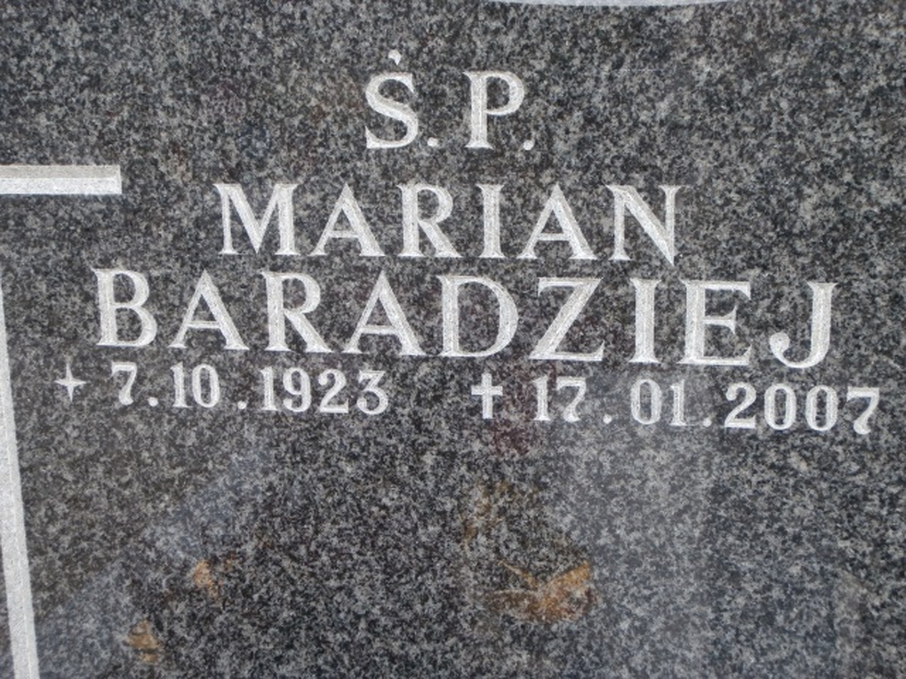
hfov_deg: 33.8
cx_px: 453
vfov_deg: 25.7
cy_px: 340
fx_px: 1492
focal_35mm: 57
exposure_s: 1/60
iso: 100
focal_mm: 10.11
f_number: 4.5
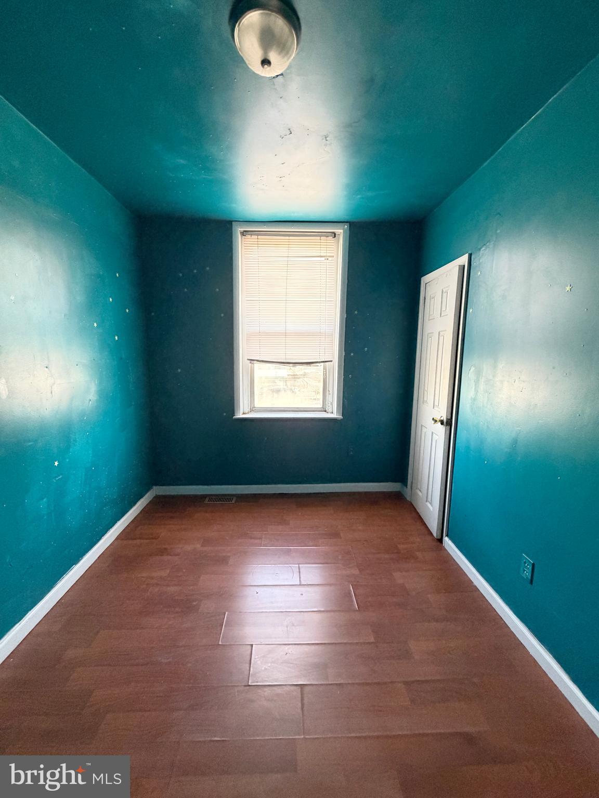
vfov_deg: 102.1
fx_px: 323
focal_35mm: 14
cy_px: 399
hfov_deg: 85.7
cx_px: 300
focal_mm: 2.22
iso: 400
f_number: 2.2
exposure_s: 1/60
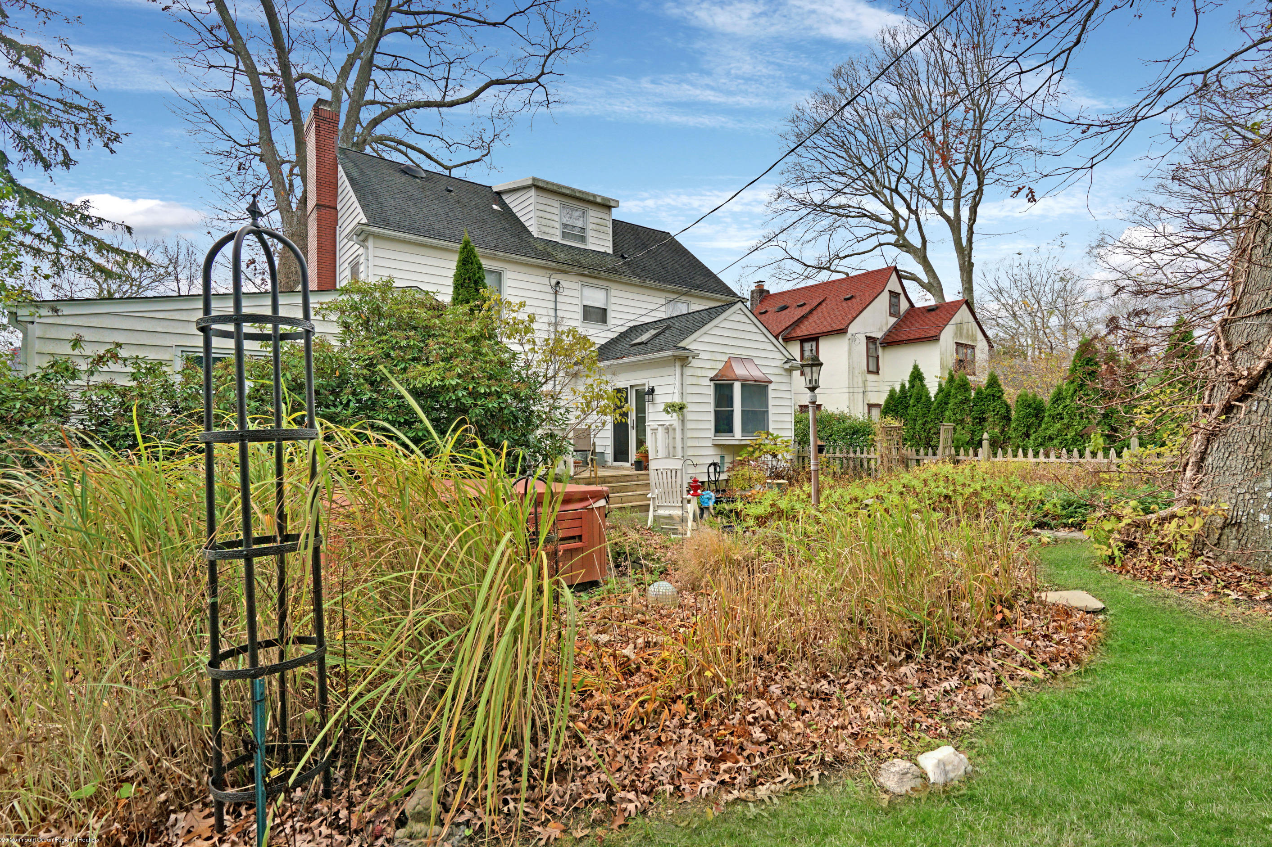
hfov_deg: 93.2
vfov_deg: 70.4
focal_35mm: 17
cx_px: 664
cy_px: 418
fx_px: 601
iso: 200
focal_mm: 16
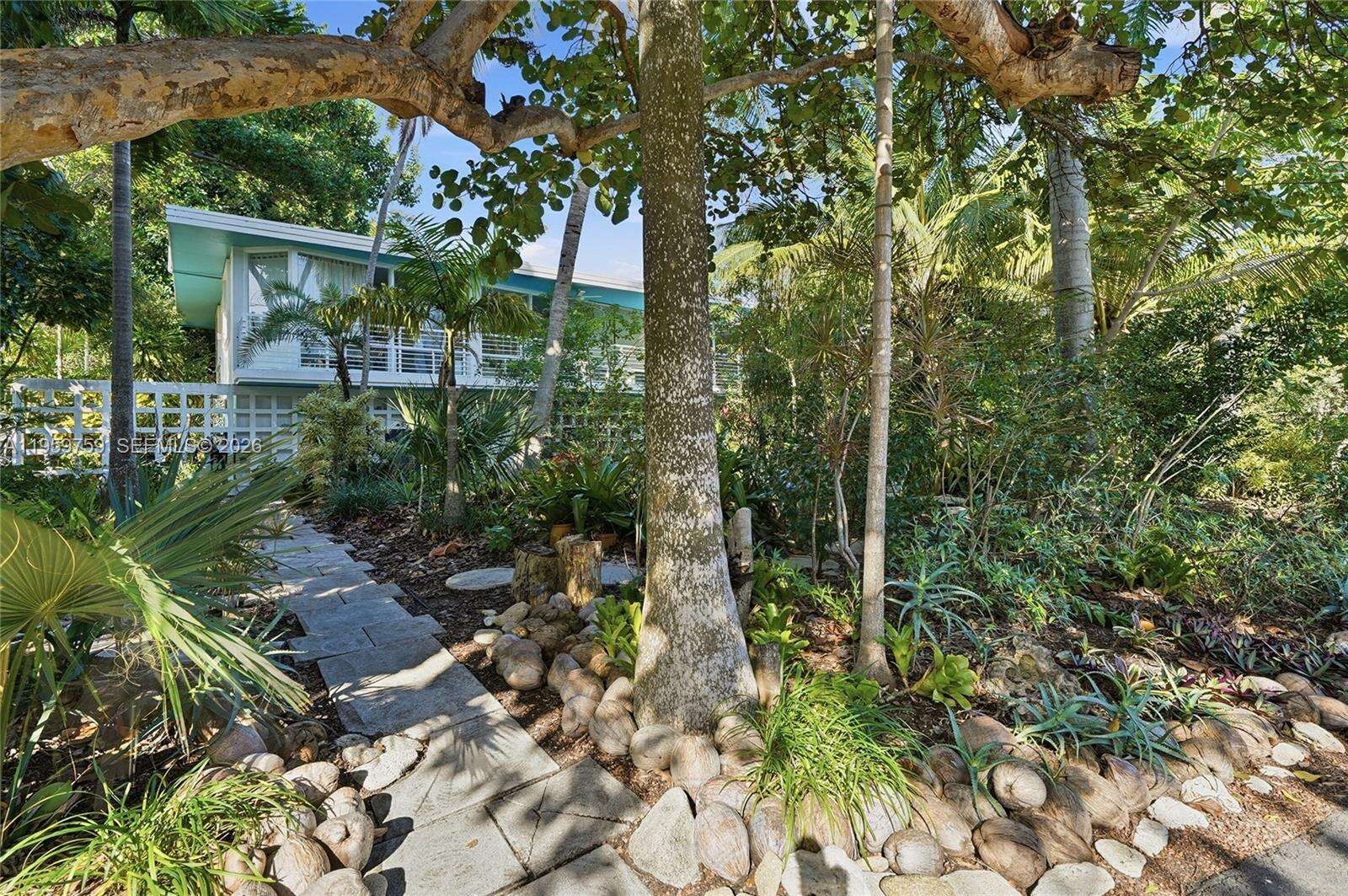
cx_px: 674
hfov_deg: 96.8
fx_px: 598
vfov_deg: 73.6
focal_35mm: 16
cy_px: 448
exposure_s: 1/1600
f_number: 8
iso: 400
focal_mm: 16
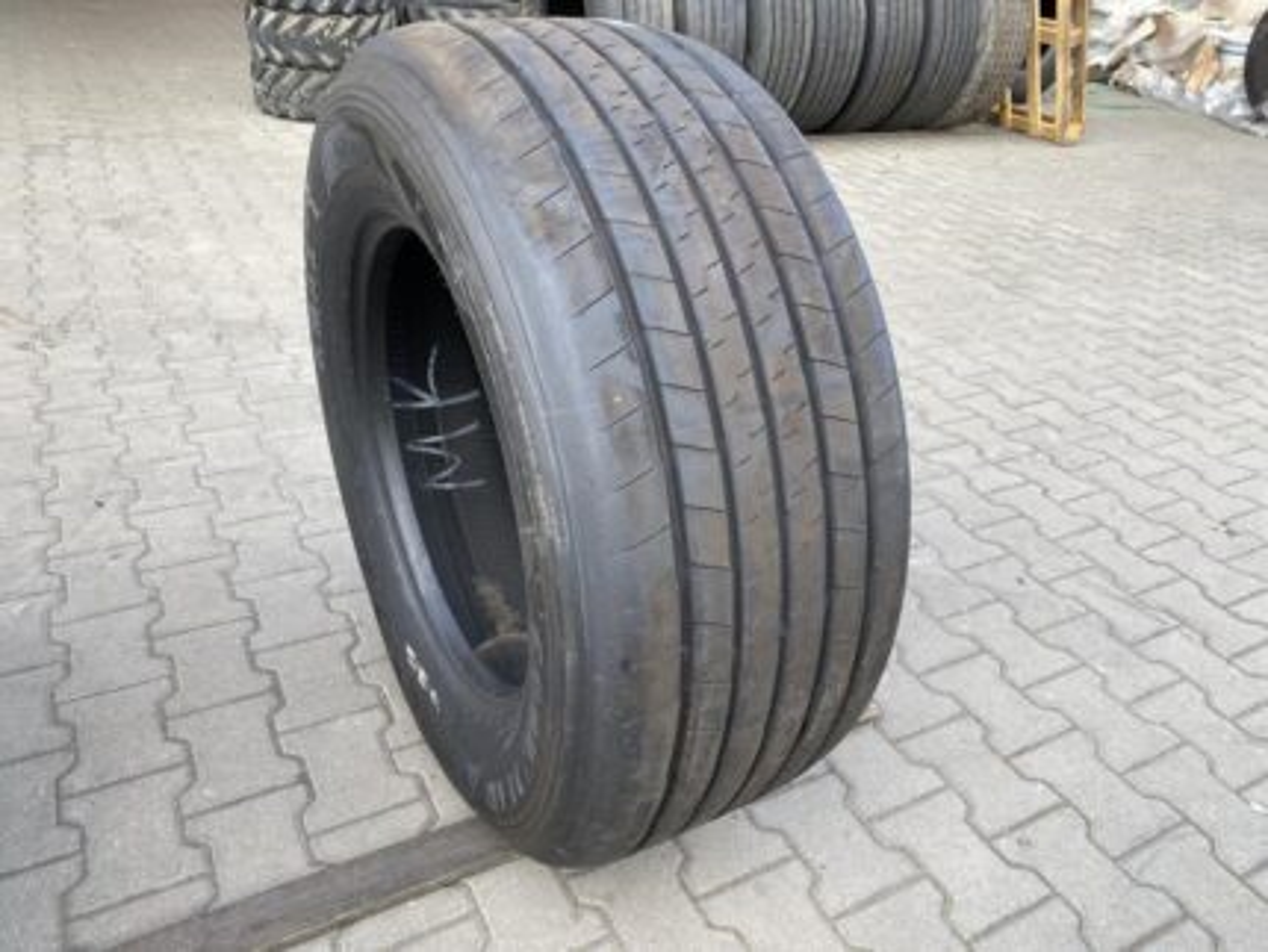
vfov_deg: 53.1
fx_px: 953
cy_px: 476
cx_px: 634
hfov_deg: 67.3
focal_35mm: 26
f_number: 1.8
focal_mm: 4.25
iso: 32
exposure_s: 1/226
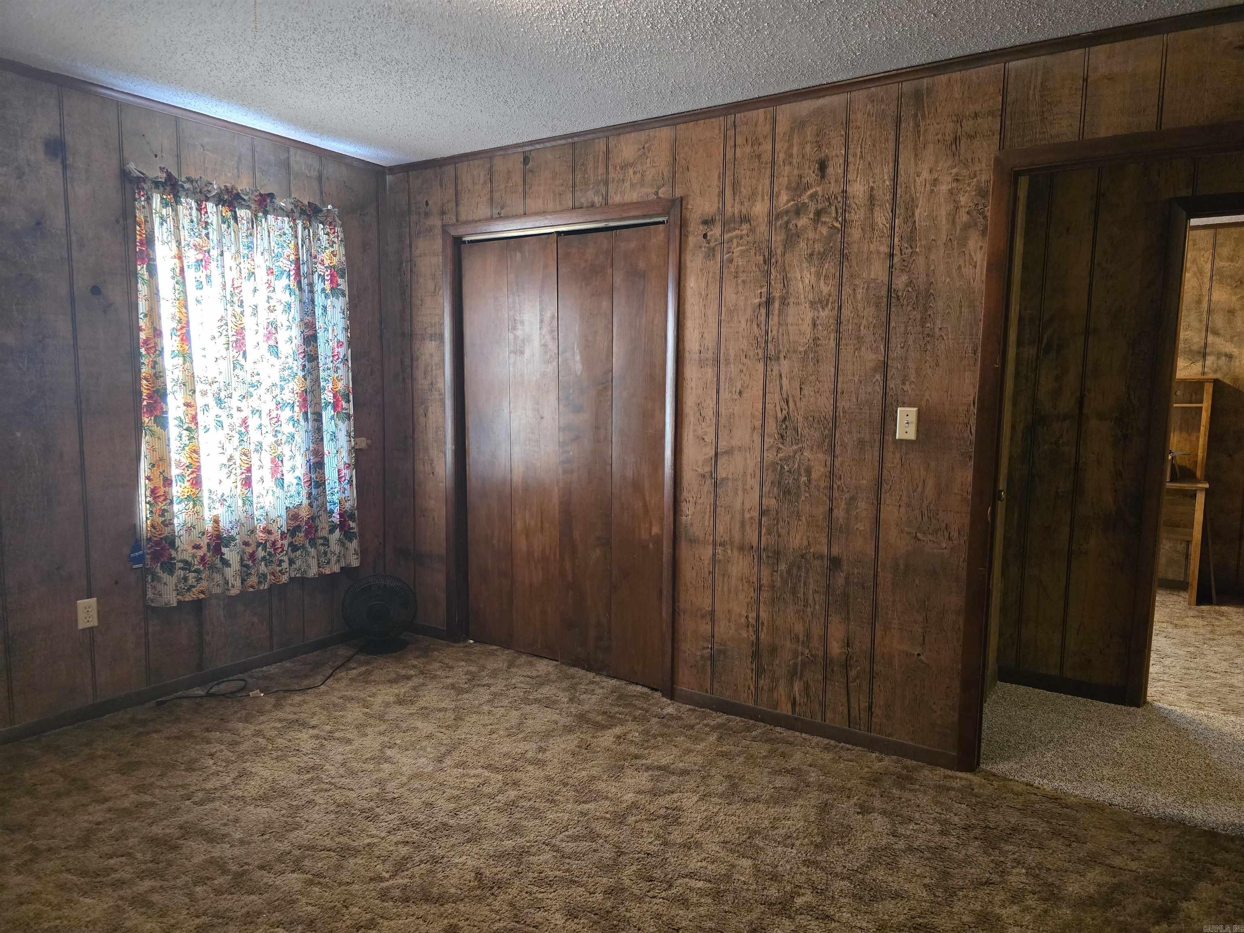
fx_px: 827
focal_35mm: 23
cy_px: 466
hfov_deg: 73.9
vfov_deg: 58.9
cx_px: 622
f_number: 1.7
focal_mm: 6.3
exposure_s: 1/60
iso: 1000
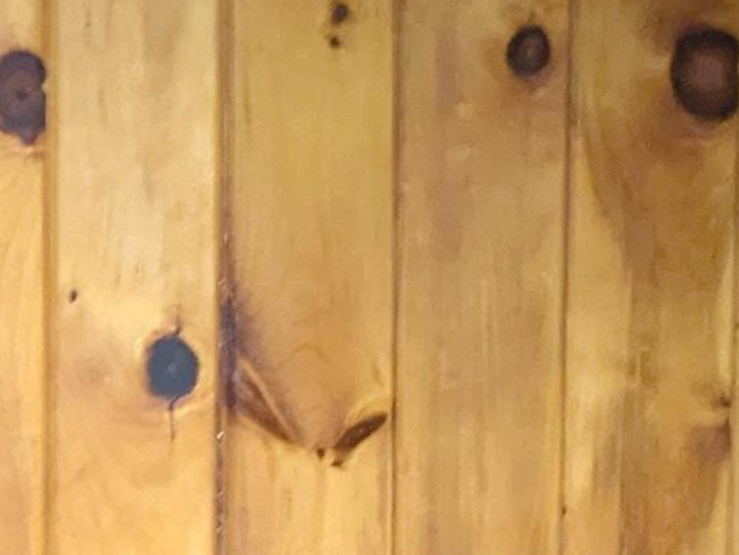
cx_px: -1280
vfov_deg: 10.0
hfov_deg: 10.5
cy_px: 344
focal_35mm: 148
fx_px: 3161
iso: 238
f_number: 1.89
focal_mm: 5.43
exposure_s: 1/40
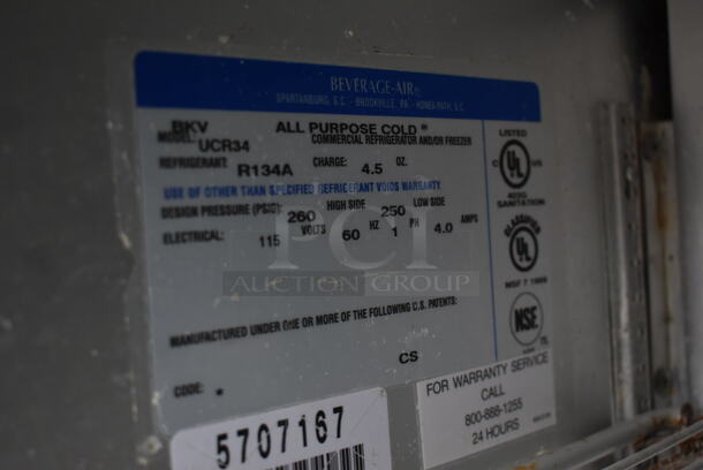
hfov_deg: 41.1
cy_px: 235
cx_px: 352
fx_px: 938
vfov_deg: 28.1
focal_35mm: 48
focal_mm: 32
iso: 560
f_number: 4.5
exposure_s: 1/50
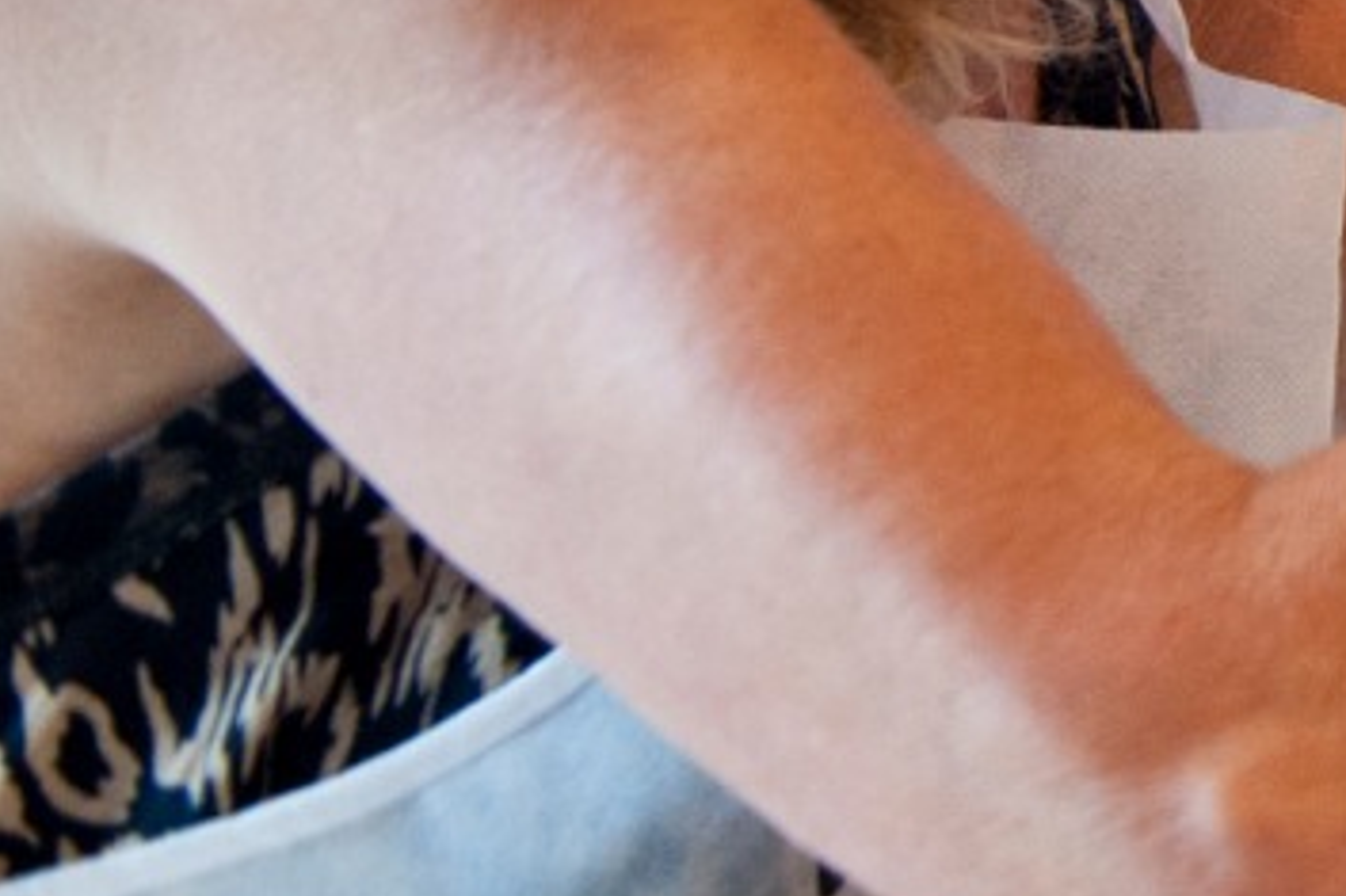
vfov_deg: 9.0
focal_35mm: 147
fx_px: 5493
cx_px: 2721
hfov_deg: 12.3
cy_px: -541
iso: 1250
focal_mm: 32
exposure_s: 1/200
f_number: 2.8
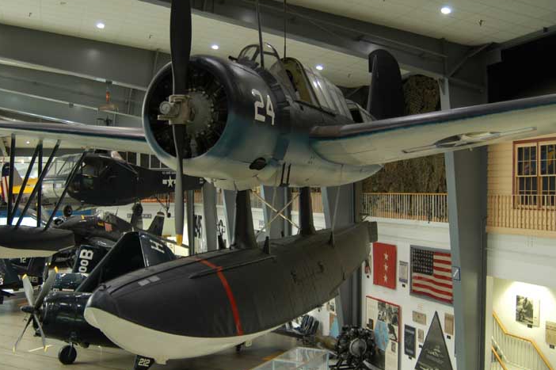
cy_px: 198
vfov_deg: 32.6
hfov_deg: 47.4
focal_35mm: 41
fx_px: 633
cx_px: 258
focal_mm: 24
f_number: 3.5
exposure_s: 1/6
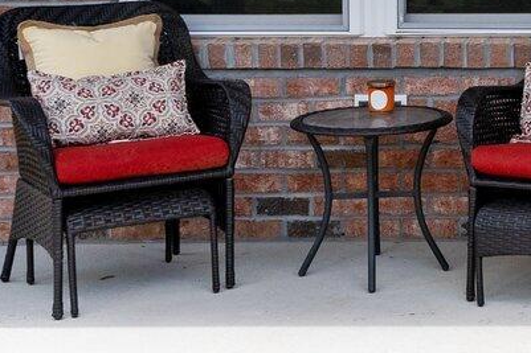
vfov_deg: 13.7
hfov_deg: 19.8
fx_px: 1430
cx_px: 626
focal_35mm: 97
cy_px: -56
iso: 500
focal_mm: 19
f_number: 6.3
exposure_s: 1/1000
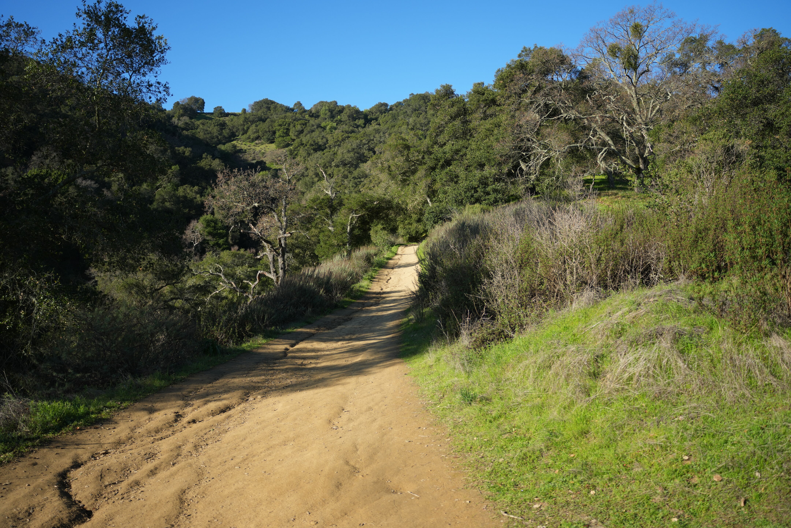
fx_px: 615
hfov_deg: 65.5
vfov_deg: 46.4
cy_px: 264
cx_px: 396
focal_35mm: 28
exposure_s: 1/1000
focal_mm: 28
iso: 250
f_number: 4
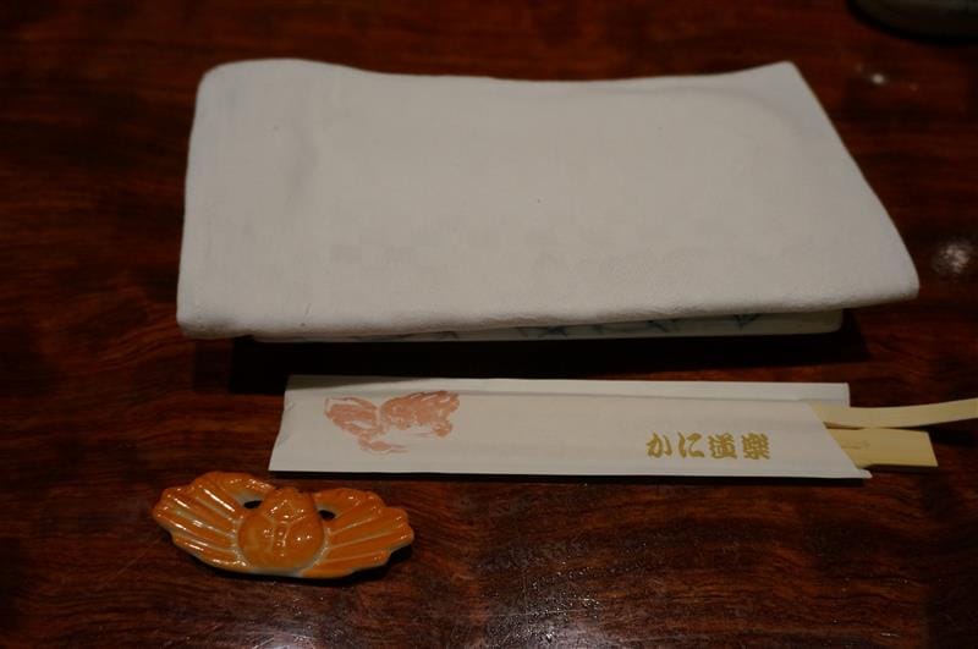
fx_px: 814
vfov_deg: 43.5
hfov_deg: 62.0
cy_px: 324
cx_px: 489
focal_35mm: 30
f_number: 4
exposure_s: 1/160
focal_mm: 20
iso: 1000
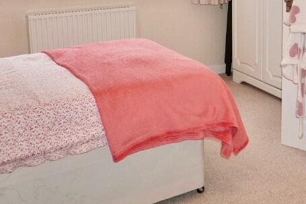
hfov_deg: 35.7
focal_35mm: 54
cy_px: 5
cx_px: 242
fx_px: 459
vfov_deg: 24.1
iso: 250
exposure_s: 1/125
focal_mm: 16
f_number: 3.5
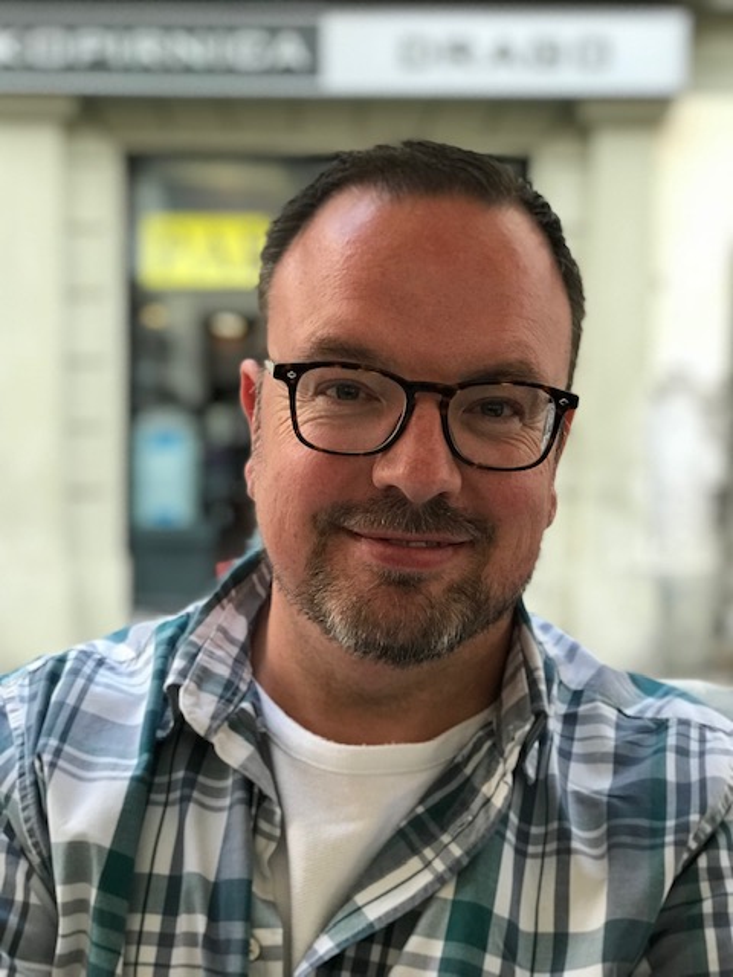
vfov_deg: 33.8
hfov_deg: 25.7
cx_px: 366
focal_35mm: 57
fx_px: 1609
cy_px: 488
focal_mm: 6.6
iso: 250
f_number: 2.8
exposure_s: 1/50
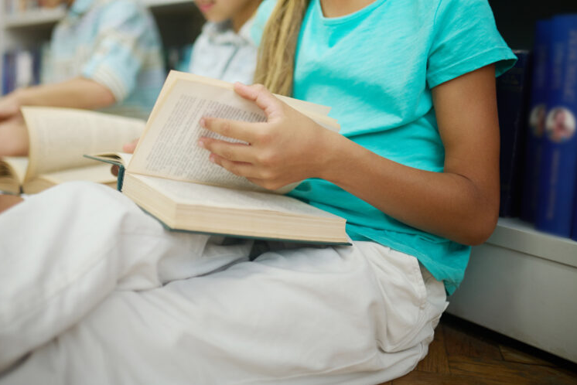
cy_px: 142
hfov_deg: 43.2
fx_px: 721
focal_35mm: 45
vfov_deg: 29.8
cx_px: 208
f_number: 1.6
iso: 640
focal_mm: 35
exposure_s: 1/160
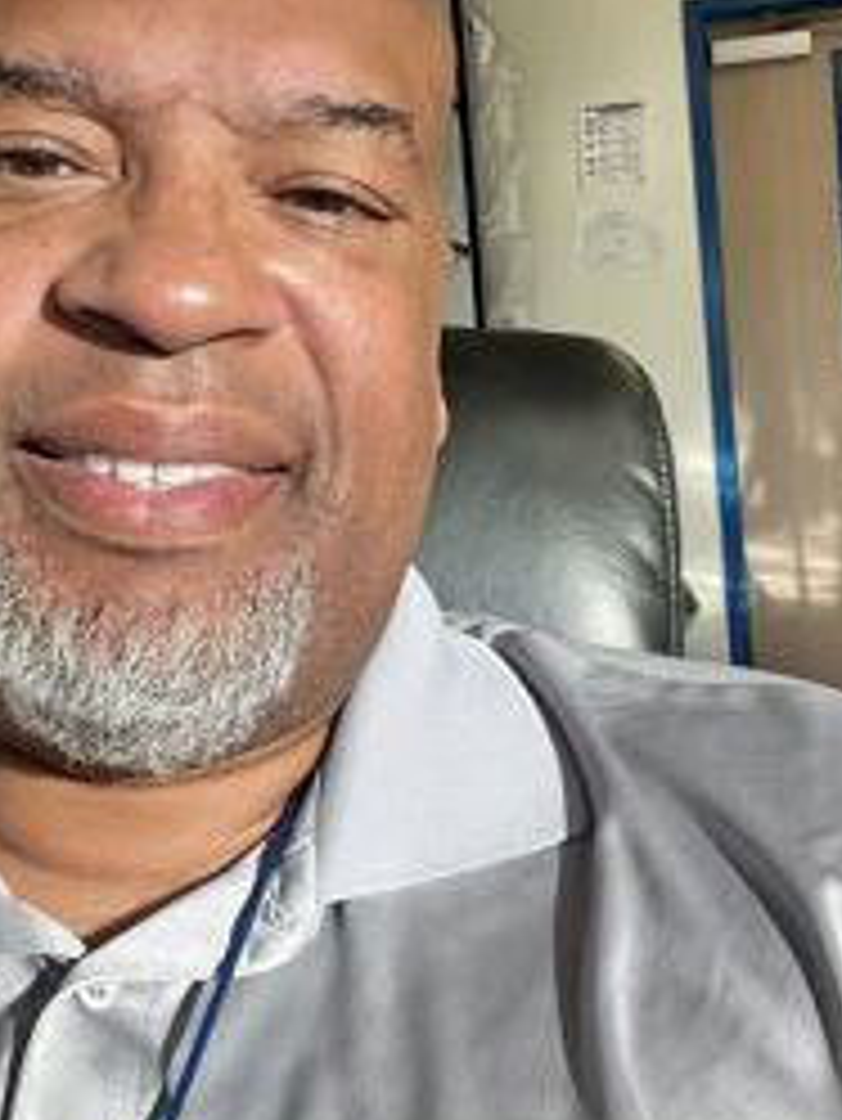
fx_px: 1717
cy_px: 445
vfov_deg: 36.0
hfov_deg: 27.4
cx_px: 302
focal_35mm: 53
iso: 32
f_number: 2.2
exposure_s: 1/121
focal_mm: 2.71
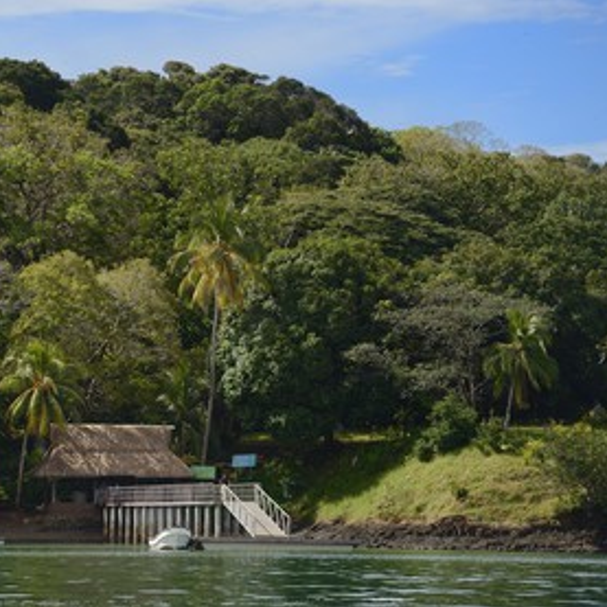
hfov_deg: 8.5
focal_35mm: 206
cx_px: 177
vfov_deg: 8.5
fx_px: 4087
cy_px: 305
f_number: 5
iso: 200
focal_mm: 160
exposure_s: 1/1000
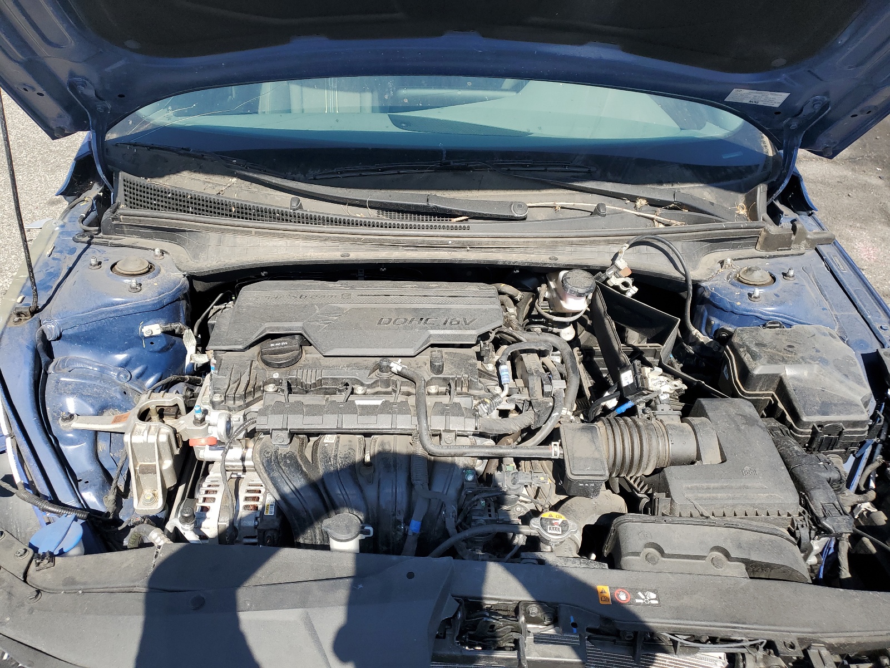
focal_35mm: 26
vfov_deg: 53.1
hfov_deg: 67.3
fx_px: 668
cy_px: 334
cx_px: 445
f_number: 1.5
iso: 50
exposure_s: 1/1667
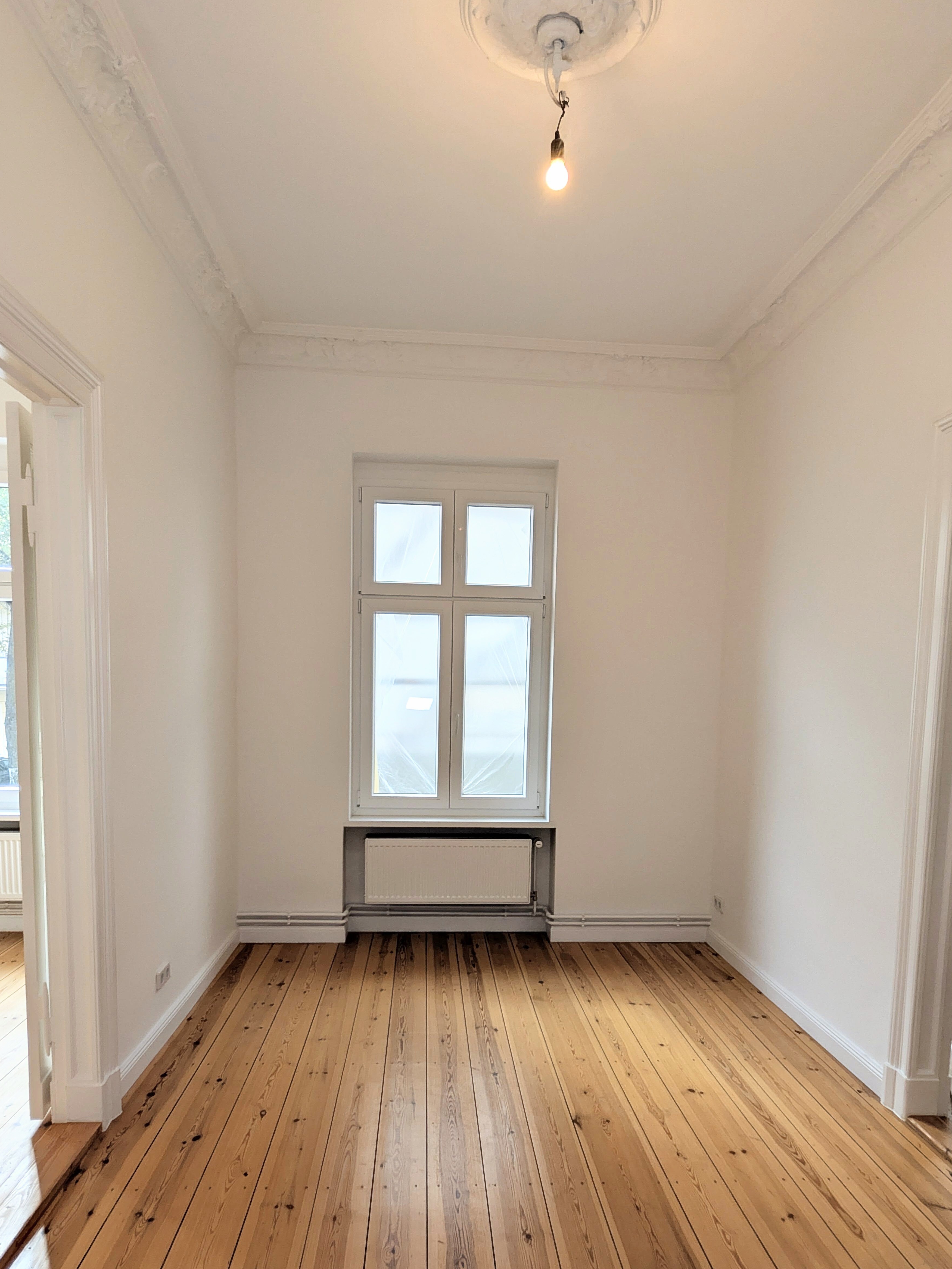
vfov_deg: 78.1
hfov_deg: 63.4
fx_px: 770
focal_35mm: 21
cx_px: 472
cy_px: 760
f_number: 1.7
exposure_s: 1/168
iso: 56
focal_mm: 2.02
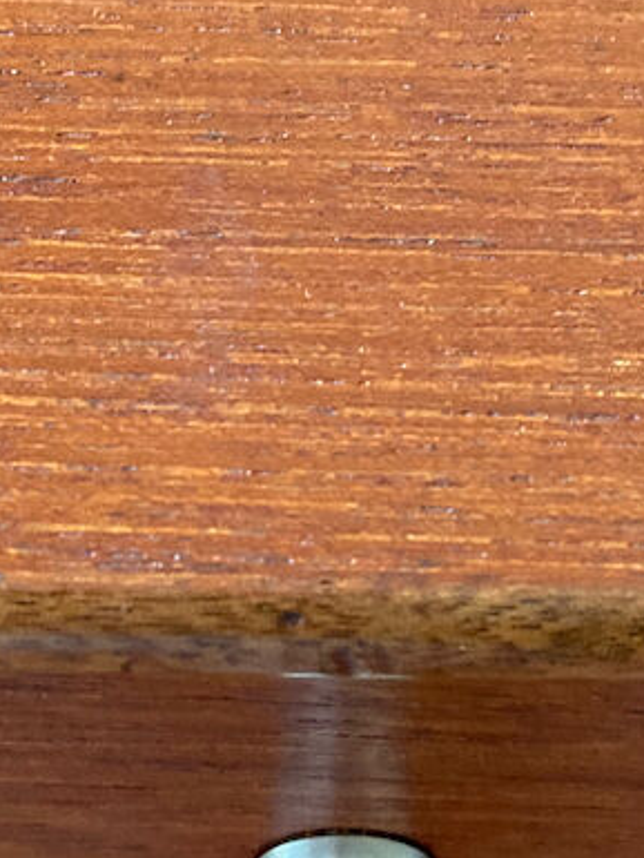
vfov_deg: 20.9
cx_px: 245
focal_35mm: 93
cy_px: 666
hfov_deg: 15.9
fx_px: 2306
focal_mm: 3.99
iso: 400
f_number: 1.8
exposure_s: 1/40
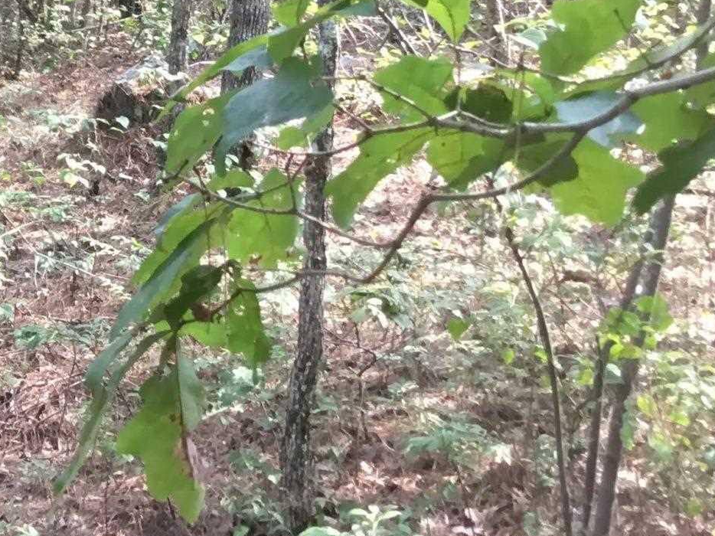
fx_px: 1755
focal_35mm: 85
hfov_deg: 21.3
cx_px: -150
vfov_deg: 16.7
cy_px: -77
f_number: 2.4
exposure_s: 1/30
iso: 25
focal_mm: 3.3
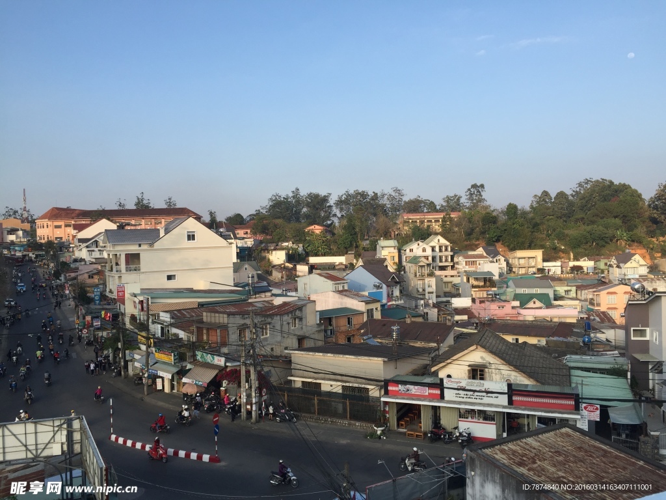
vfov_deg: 48.2
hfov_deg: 61.7
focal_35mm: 29
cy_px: 250
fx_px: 558
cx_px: 333
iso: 32
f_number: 2.2
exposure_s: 1/860
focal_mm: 4.15
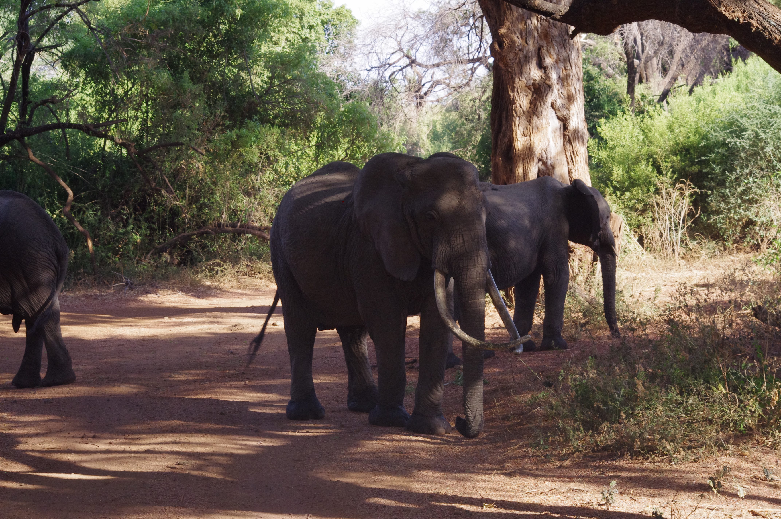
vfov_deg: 13.0
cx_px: 390
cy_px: 260
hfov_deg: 19.5
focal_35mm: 105
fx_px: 2275
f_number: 11
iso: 800
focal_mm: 70
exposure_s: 1/160
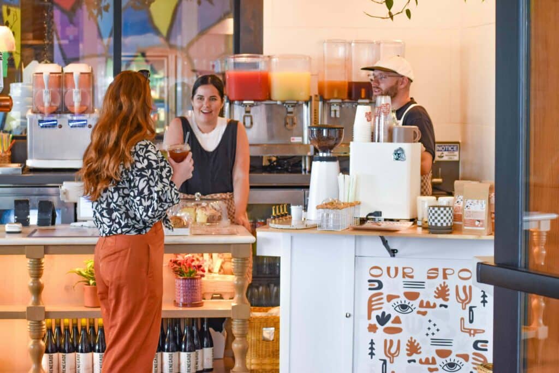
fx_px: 1631
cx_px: 280
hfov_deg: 19.5
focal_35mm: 105
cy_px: 186
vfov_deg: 13.0
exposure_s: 1/100
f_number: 5
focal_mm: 70
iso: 800
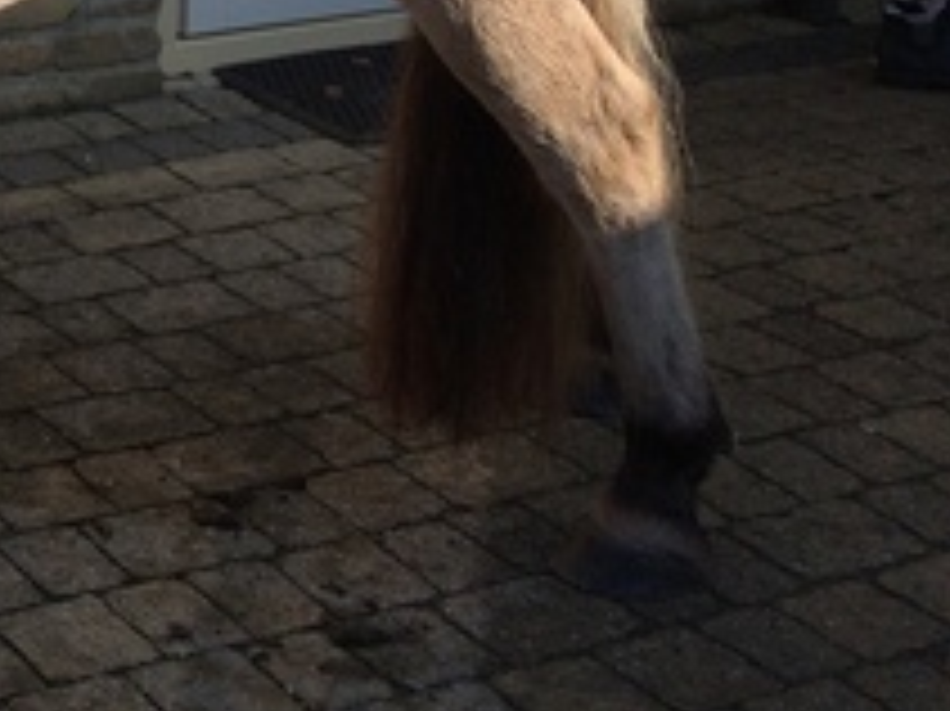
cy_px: -256
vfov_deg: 15.8
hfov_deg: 19.7
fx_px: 2414
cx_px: -414
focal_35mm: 88
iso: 32
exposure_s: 1/1866
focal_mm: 4.15
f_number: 2.2
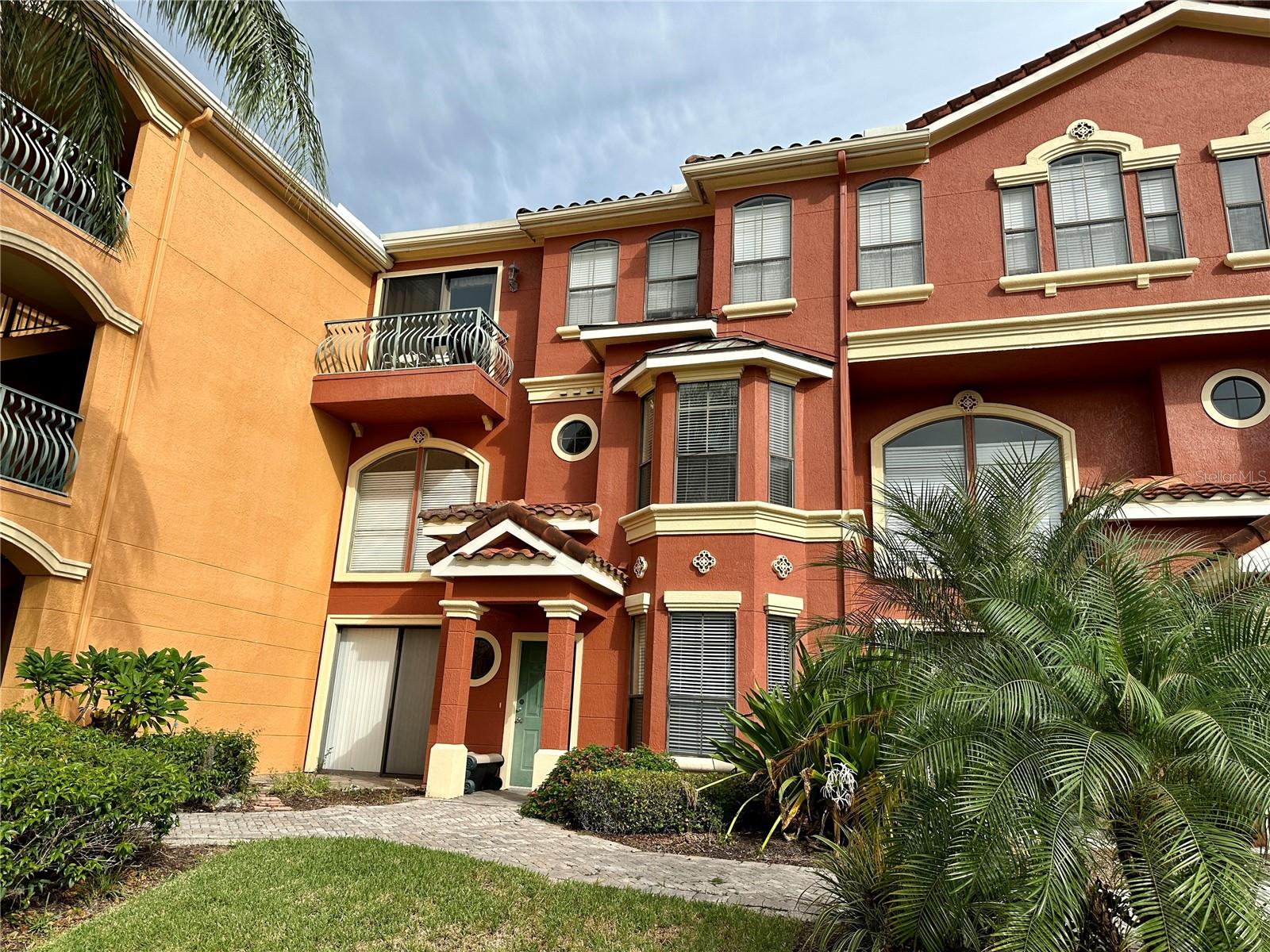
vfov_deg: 56.8
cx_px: 635
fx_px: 881
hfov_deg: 71.6
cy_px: 476
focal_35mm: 24
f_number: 1.78
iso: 80
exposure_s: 1/2353
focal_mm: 6.86
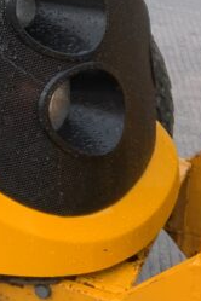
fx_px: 1038
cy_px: -25
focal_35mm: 124
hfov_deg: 10.4
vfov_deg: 16.1
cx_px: -168
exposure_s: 1/635
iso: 16
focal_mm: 3
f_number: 1.8
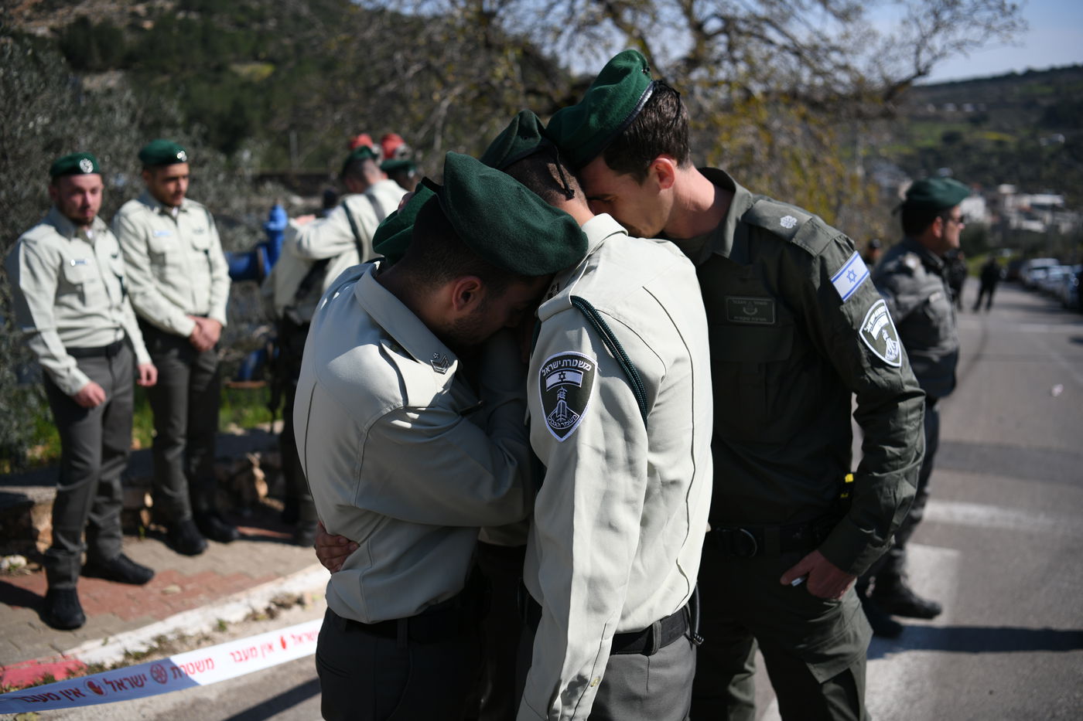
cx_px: 542
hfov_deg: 55.8
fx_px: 1023
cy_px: 360
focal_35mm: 34
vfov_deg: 38.9
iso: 110
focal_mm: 34
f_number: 2.8
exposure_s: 1/2500
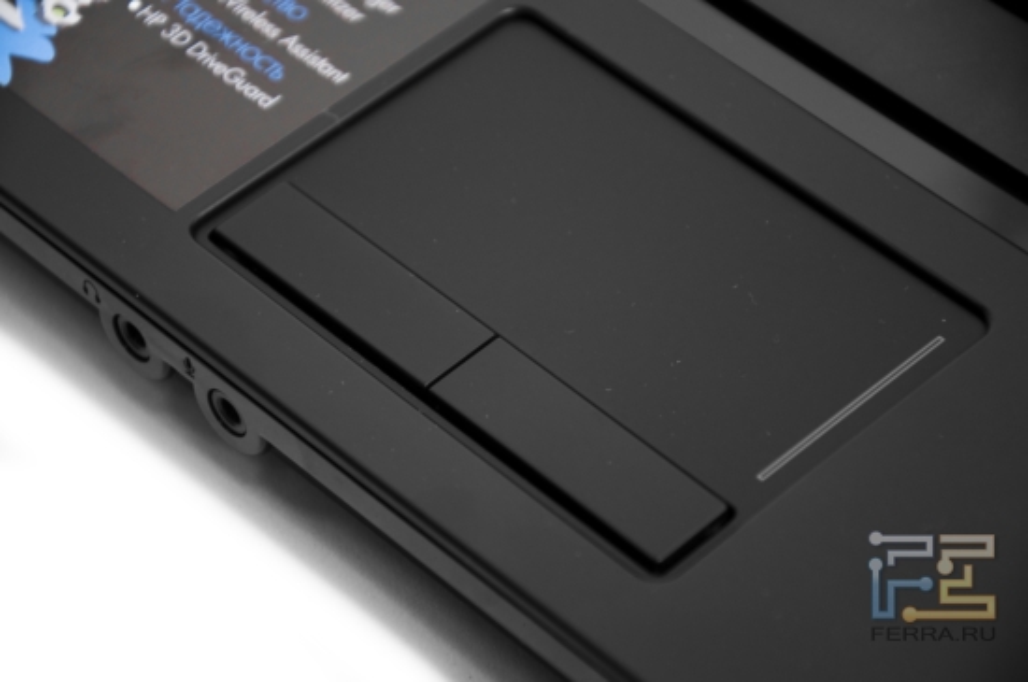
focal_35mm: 158
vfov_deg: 8.7
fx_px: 4491
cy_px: 341
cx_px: 514
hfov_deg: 13.1
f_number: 5.6
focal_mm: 105
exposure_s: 1/40
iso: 400
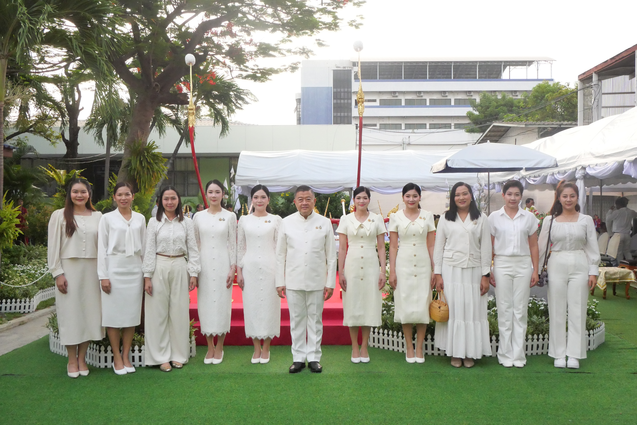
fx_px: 620
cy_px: 212
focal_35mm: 35
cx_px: 318
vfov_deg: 37.9
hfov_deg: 54.4
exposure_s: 1/3200
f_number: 7.1
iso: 4000
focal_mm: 17
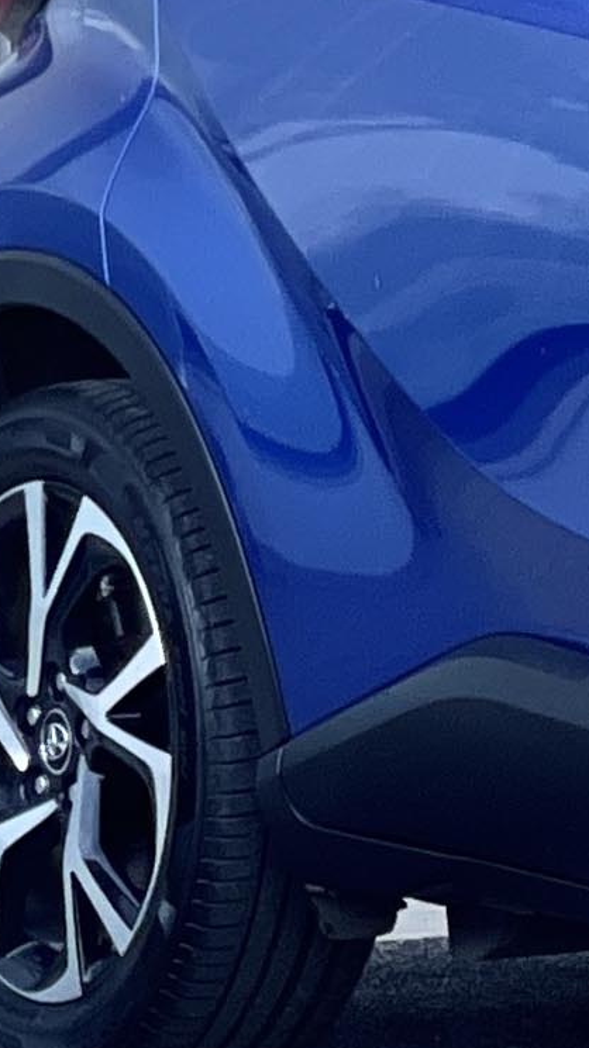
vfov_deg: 5.7
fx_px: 10505
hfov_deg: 3.1
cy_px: 562
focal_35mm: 378
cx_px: 1828
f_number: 2.2
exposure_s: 1/121
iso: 32
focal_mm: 7.5
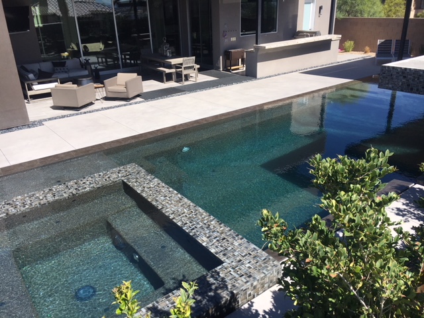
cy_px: 159
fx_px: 355
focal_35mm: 29
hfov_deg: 61.7
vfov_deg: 48.2
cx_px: 212
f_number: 2.2
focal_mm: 4.15
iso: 25
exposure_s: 1/1479
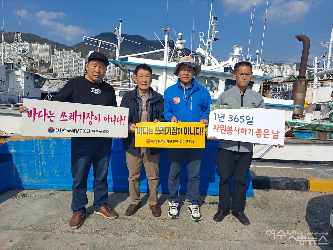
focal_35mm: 24
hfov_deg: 71.6
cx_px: 166
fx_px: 231
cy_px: 125
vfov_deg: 56.8
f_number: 1.8
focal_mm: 5.23
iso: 25
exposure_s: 1/1757
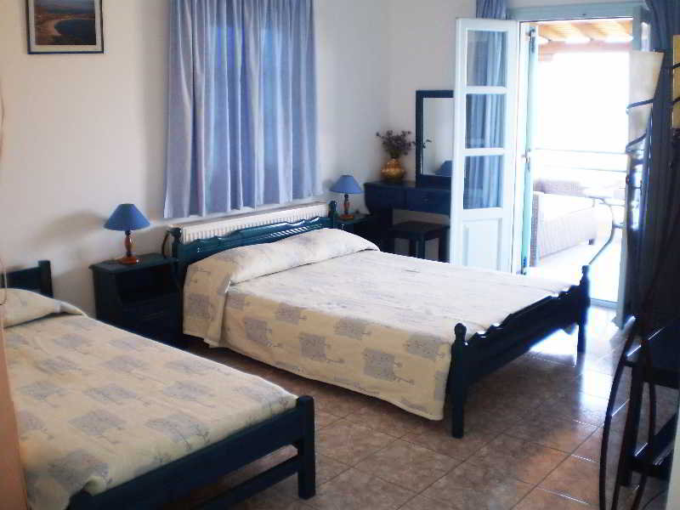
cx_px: 340
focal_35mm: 36
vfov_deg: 39.7
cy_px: 255
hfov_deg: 51.4
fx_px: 707
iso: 125
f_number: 3.1
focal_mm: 6.3
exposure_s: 1/30
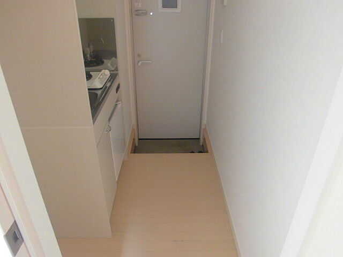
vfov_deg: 53.1
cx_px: 172
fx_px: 258
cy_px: 128
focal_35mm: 26
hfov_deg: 67.3
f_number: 3.5
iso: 200
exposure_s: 1/60
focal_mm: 4.6
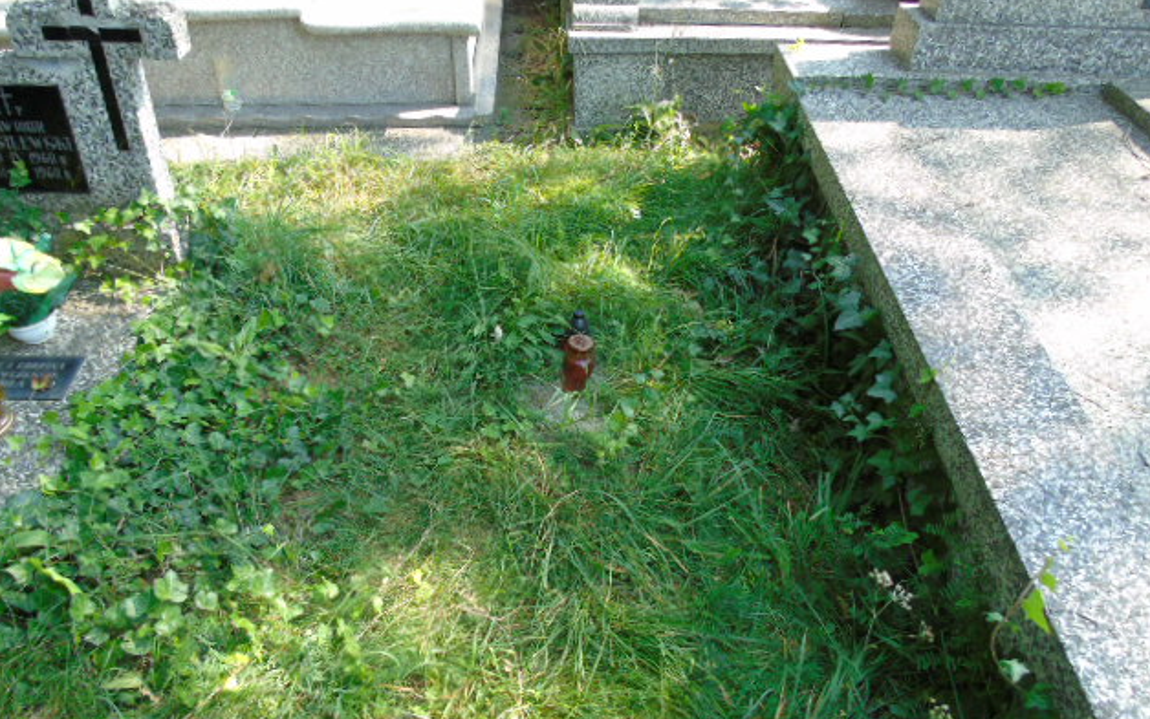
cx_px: 575
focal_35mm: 27
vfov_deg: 45.9
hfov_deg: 68.4
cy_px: 417
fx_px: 847
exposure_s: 1/80
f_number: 3.4
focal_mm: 4.4
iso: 80
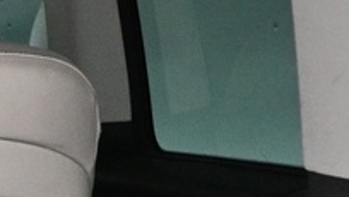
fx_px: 1852
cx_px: -508
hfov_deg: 9.5
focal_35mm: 200
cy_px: 375
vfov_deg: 5.9
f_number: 3.5
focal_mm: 16
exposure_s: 1/60
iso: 1600
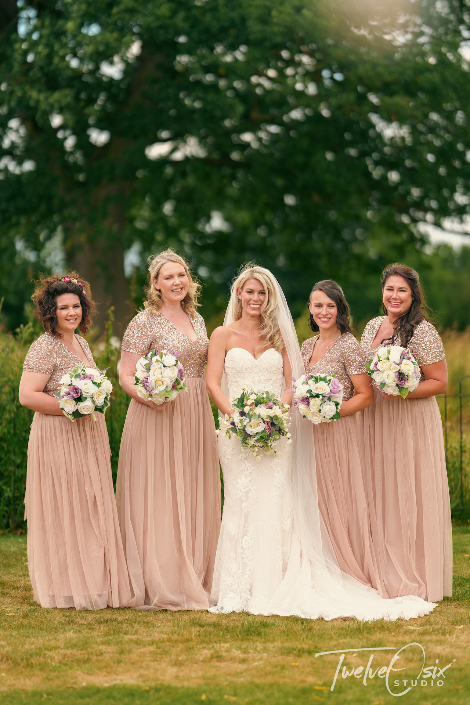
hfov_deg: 10.2
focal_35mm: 135
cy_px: 352
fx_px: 2644
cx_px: 235
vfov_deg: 15.2
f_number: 1.8
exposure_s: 1/3200
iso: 100
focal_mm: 135
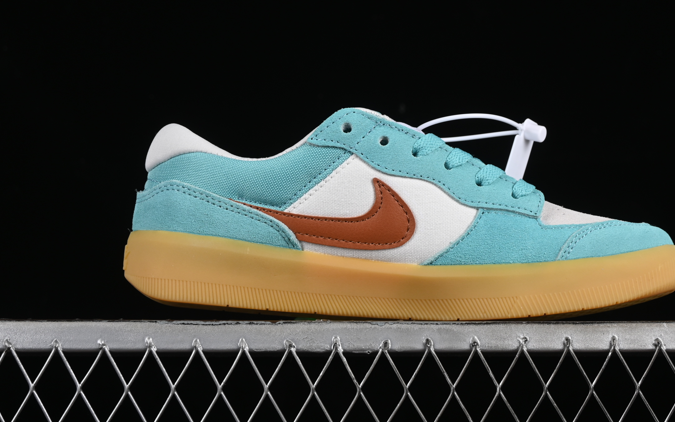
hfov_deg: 22.4
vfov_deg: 14.1
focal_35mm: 93
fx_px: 1704
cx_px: 421
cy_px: 135
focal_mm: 47
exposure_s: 1/160
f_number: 8
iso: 160
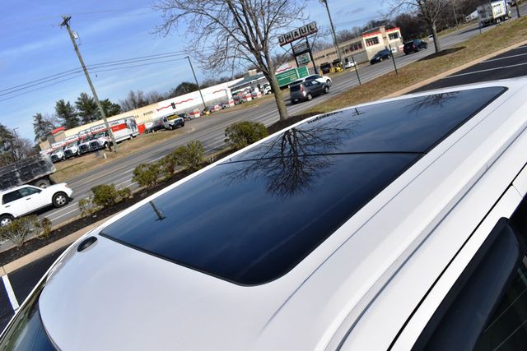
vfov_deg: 48.0
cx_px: 264
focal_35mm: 27
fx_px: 395
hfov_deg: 67.4
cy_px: 176
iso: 100
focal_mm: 18
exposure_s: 1/320
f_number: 9
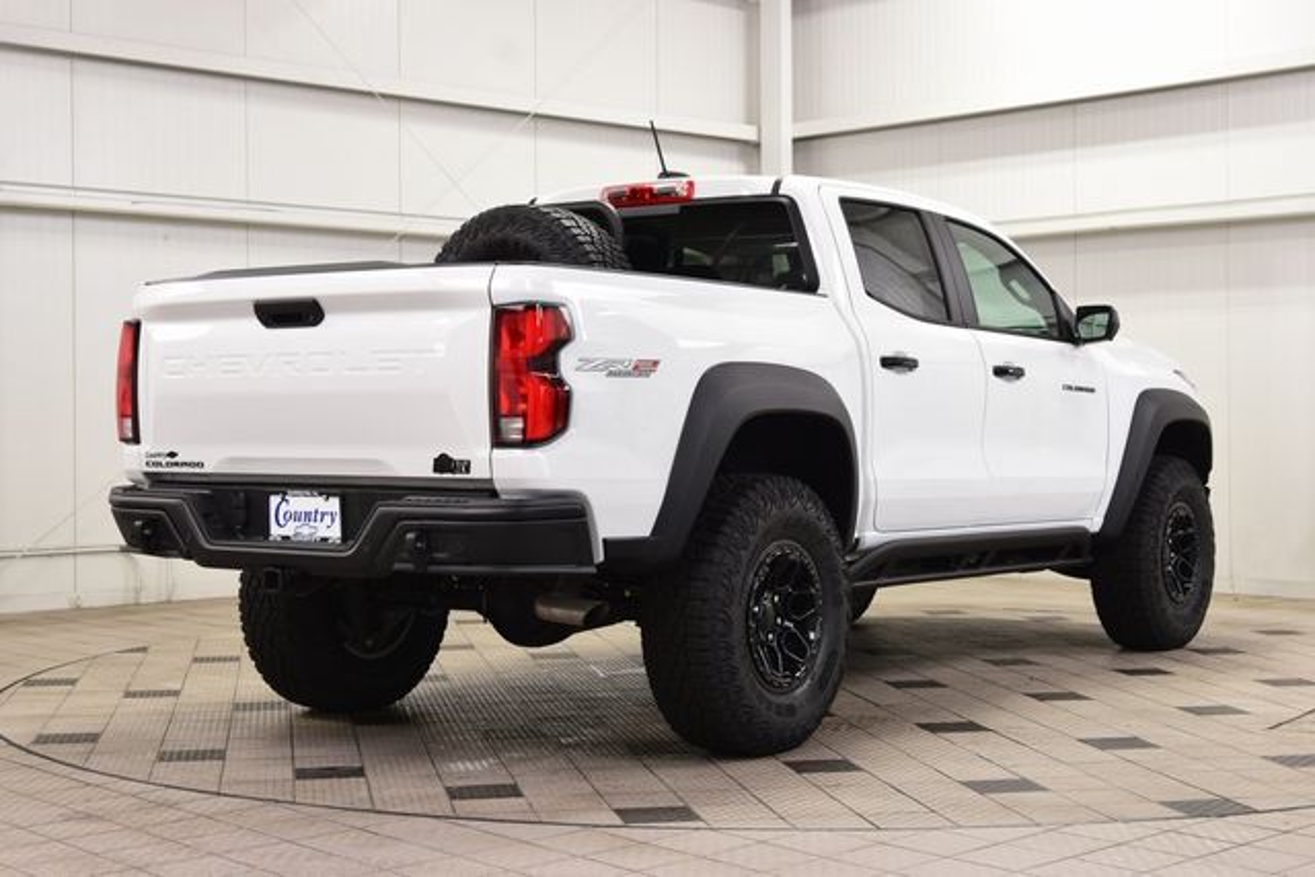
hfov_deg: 36.9
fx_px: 1973
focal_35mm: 54
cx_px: 658
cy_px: 438
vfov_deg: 25.1
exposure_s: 1/30
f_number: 7.1
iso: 800
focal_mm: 36
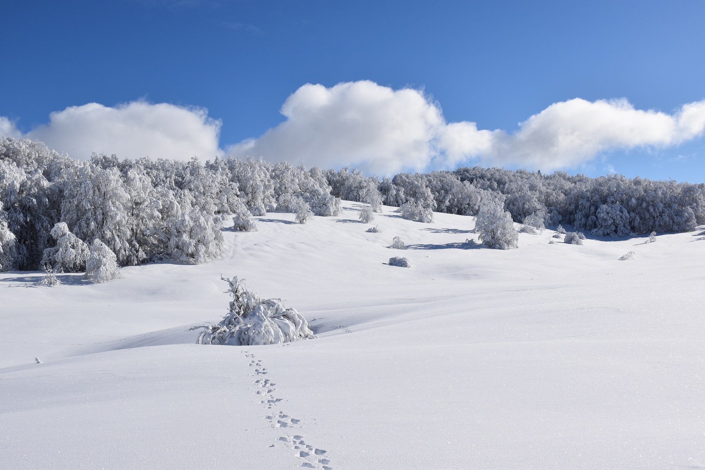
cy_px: 235
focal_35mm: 36
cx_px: 352
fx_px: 705
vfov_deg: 36.9
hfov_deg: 53.1
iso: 250
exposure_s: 1/2000
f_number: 8
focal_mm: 24
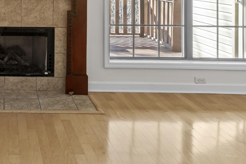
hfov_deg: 35.6
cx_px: 7
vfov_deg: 24.2
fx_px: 349
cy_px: -30
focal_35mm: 51
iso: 200
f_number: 7.1
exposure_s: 1/2.5
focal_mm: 12.6
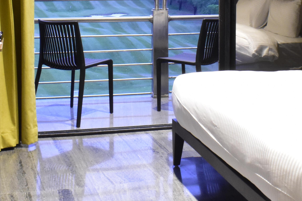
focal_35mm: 71
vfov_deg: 18.4
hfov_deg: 28.4
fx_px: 596
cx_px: 179
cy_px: -27
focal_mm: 18
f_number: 18
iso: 2200
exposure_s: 1/3
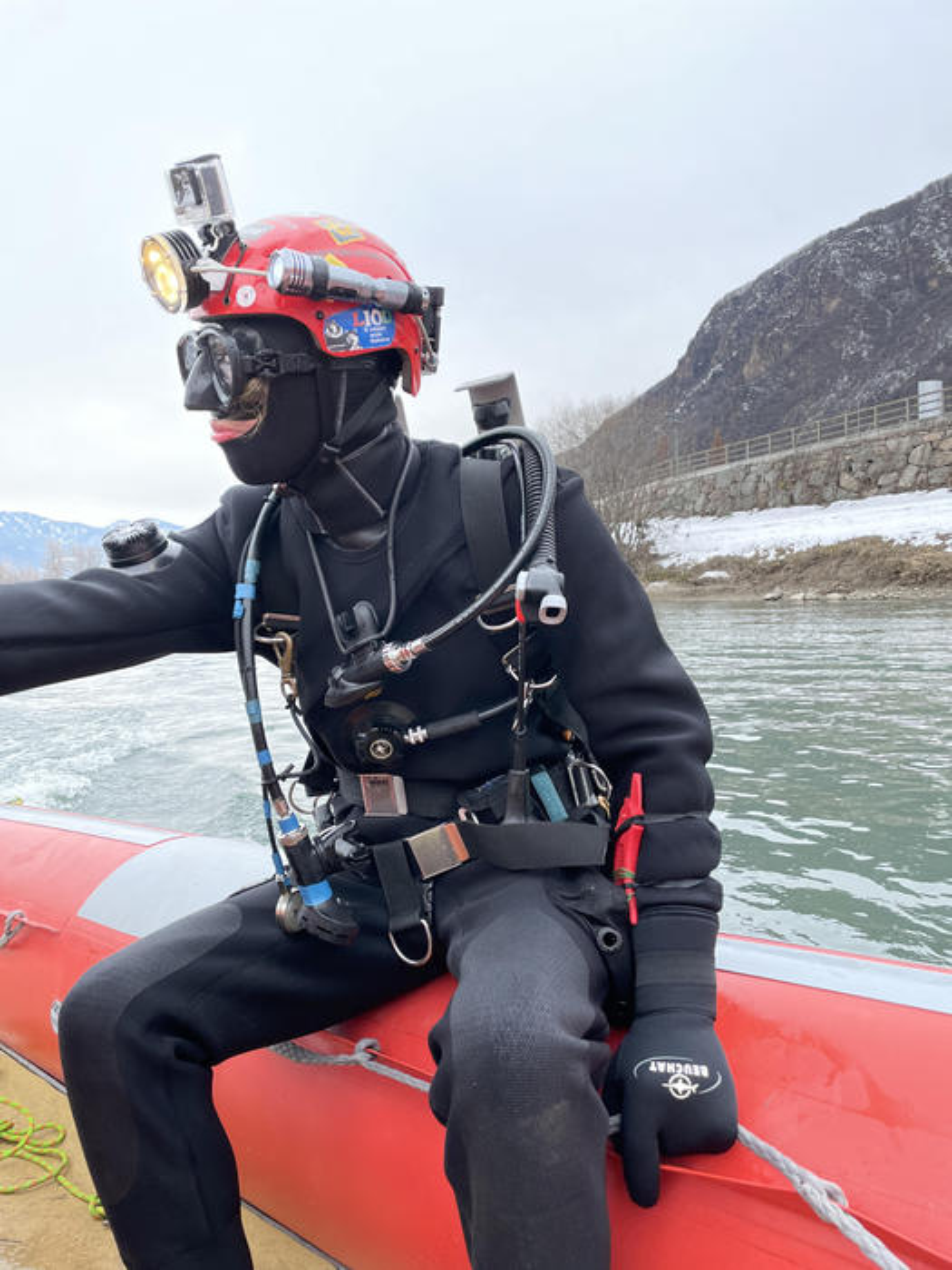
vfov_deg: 67.3
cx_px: 476
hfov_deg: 53.1
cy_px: 635
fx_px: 953
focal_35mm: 26
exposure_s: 1/440
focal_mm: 4.2
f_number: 1.6
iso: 32
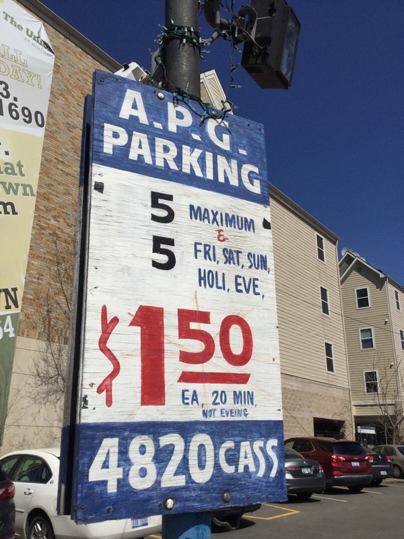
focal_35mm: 31
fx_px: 482
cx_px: 202
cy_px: 270
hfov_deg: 45.4
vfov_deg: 58.4
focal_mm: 3.3
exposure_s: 1/4525
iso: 25
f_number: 2.4
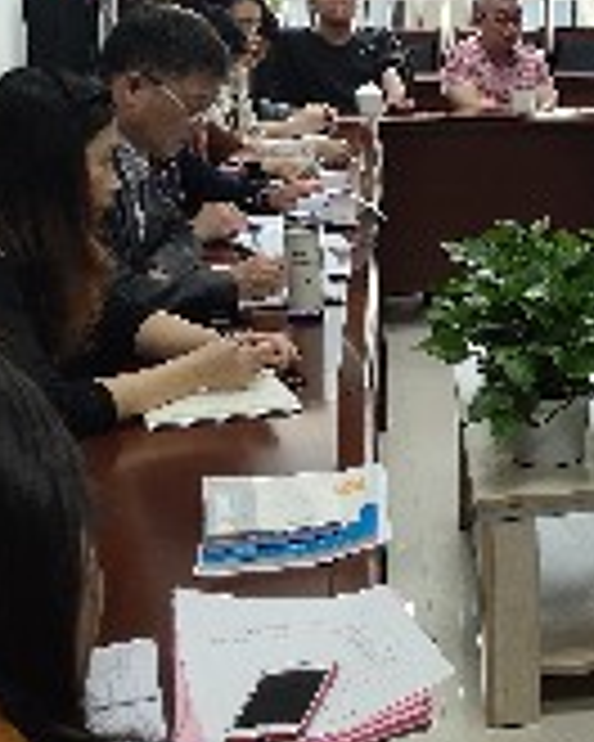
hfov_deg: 16.7
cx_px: 814
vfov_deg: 22.2
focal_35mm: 86
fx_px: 1890
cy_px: 272
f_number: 1.8
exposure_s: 1/100
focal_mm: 4.27
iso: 174
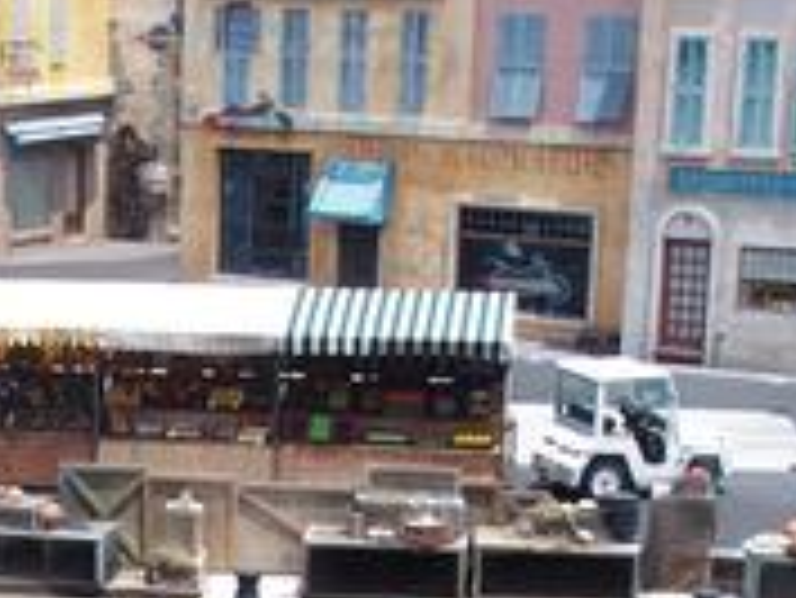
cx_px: -117
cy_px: 647
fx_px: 2462
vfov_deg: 13.6
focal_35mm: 107
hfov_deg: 17.6
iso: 125
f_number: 3.2
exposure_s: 1/1000
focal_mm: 9
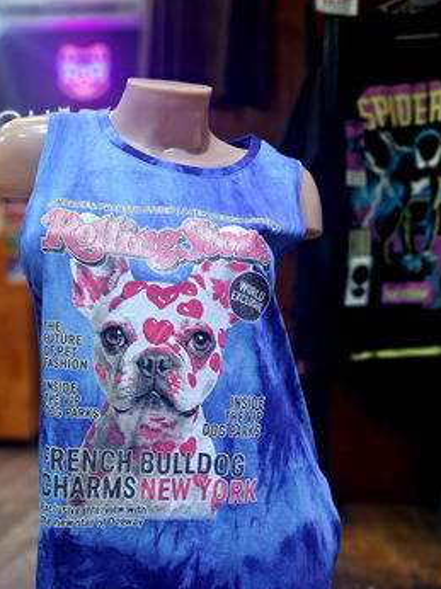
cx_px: 189
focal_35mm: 37
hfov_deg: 38.5
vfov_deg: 49.0
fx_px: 629
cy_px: 408
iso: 100
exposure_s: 1/50
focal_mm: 5.23
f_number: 1.8
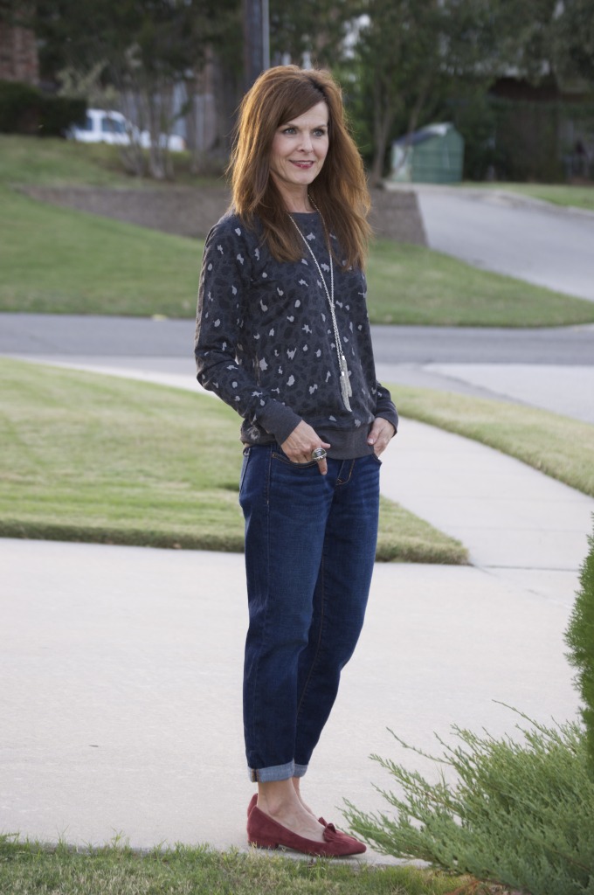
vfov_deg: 17.1
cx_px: 297
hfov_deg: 11.4
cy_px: 448
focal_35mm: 120
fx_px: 2978
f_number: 4.5
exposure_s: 1/125
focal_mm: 80
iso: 200
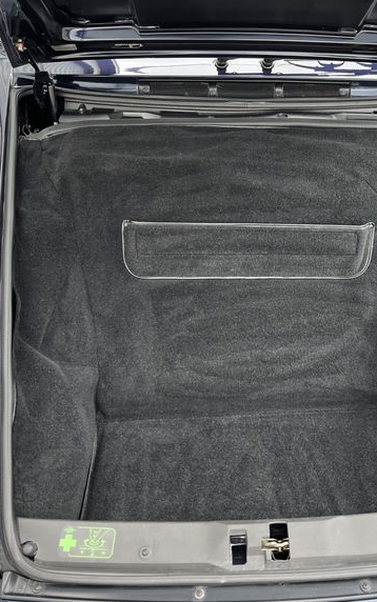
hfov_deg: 34.1
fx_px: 608
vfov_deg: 52.7
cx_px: 258
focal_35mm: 37
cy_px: 301
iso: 100
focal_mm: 5.1
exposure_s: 1/121
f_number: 1.6
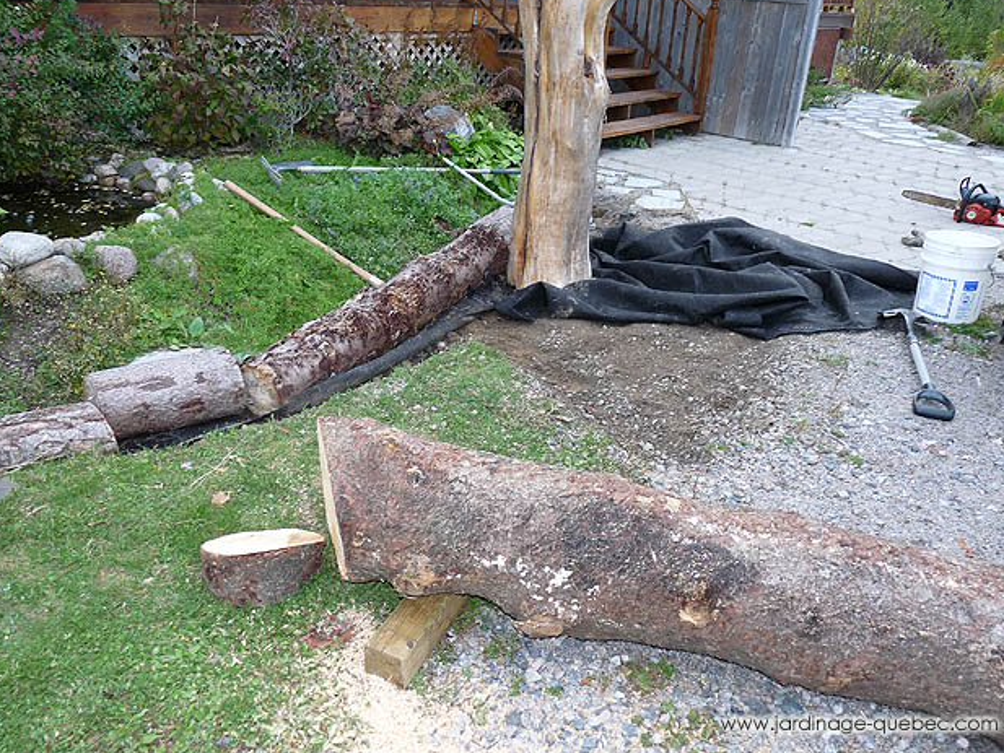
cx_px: 511
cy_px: 366
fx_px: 812
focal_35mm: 28
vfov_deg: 49.8
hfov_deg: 63.4
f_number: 2.8
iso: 100
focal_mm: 4.8
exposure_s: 1/30
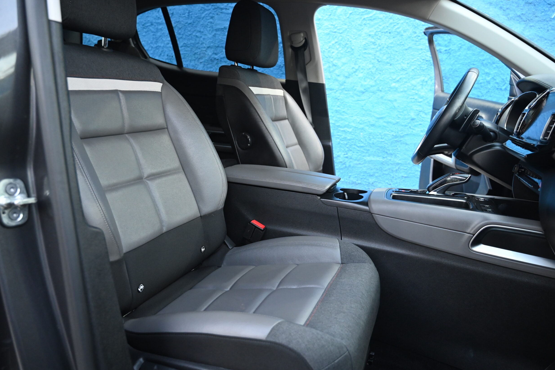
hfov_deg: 71.5
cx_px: 277
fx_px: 385
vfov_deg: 51.3
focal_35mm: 25
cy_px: 186
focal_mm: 24
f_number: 4
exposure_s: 1/125
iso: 3200
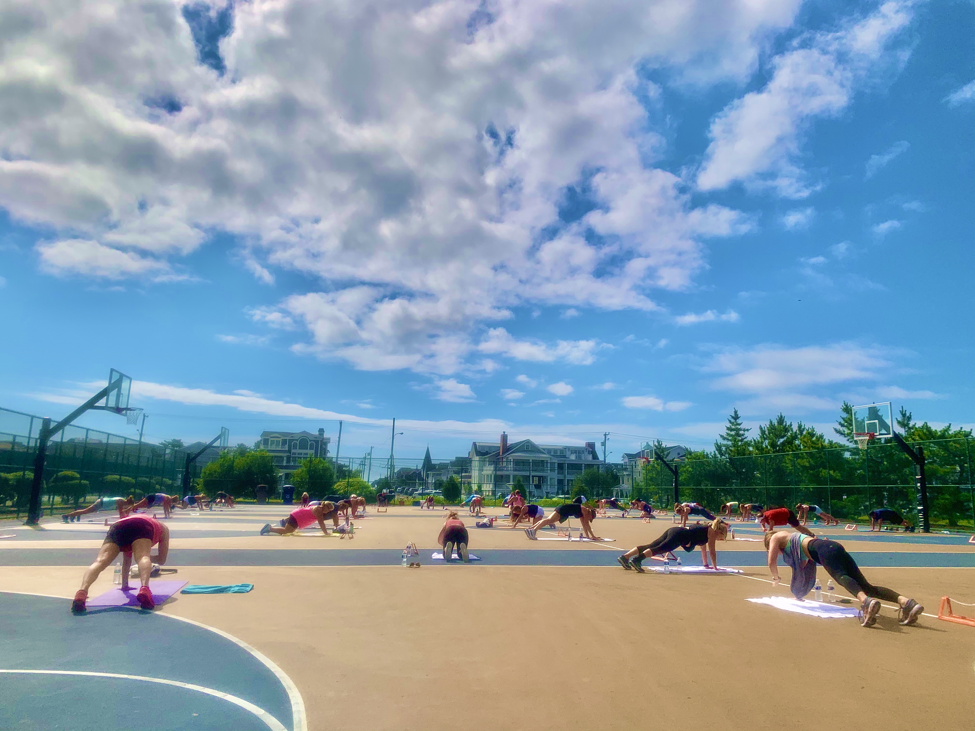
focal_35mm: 26
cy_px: 366
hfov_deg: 67.3
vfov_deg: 53.1
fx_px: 732
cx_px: 488
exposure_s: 1/10526
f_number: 1.8
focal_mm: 4.25
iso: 25
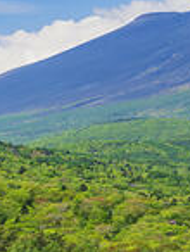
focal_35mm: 213
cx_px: 428
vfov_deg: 9.3
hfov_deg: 6.7
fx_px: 1554
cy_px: 205
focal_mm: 54
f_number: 13
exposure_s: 1/20
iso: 160
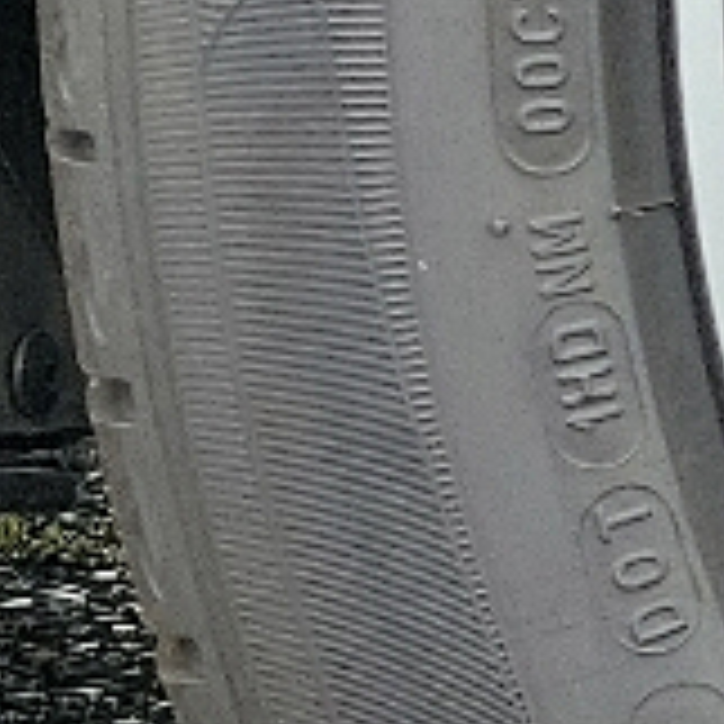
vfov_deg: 7.6
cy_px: -166
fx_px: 5419
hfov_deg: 6.6
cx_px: 2527
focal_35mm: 229
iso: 50
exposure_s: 1/263
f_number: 1.8
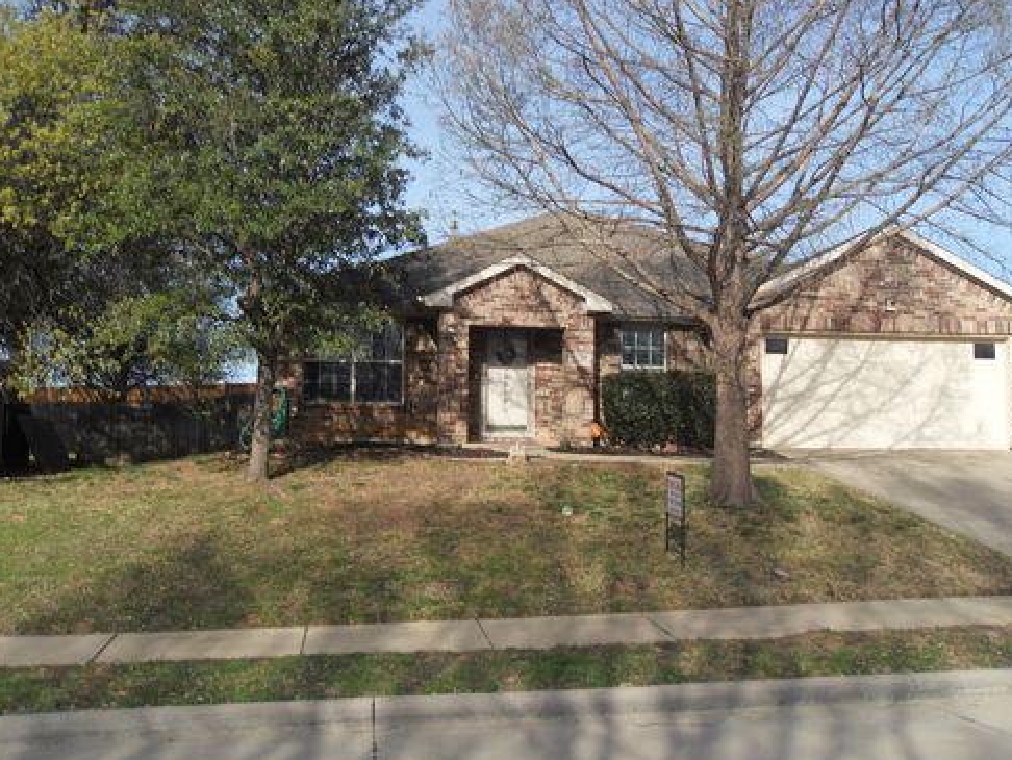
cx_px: 512
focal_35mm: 36
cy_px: 378
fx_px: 1053
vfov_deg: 39.7
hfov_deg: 51.3
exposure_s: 1/180
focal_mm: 6.3
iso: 80
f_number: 8.2
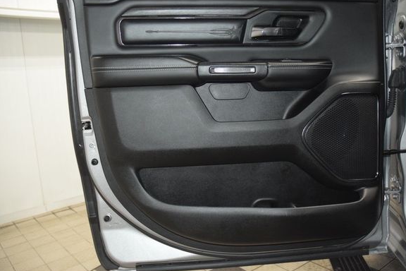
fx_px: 338
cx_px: 213
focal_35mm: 30
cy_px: 125
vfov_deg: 43.6
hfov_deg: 61.9
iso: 2500
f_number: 3.5
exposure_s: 1/125
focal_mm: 18
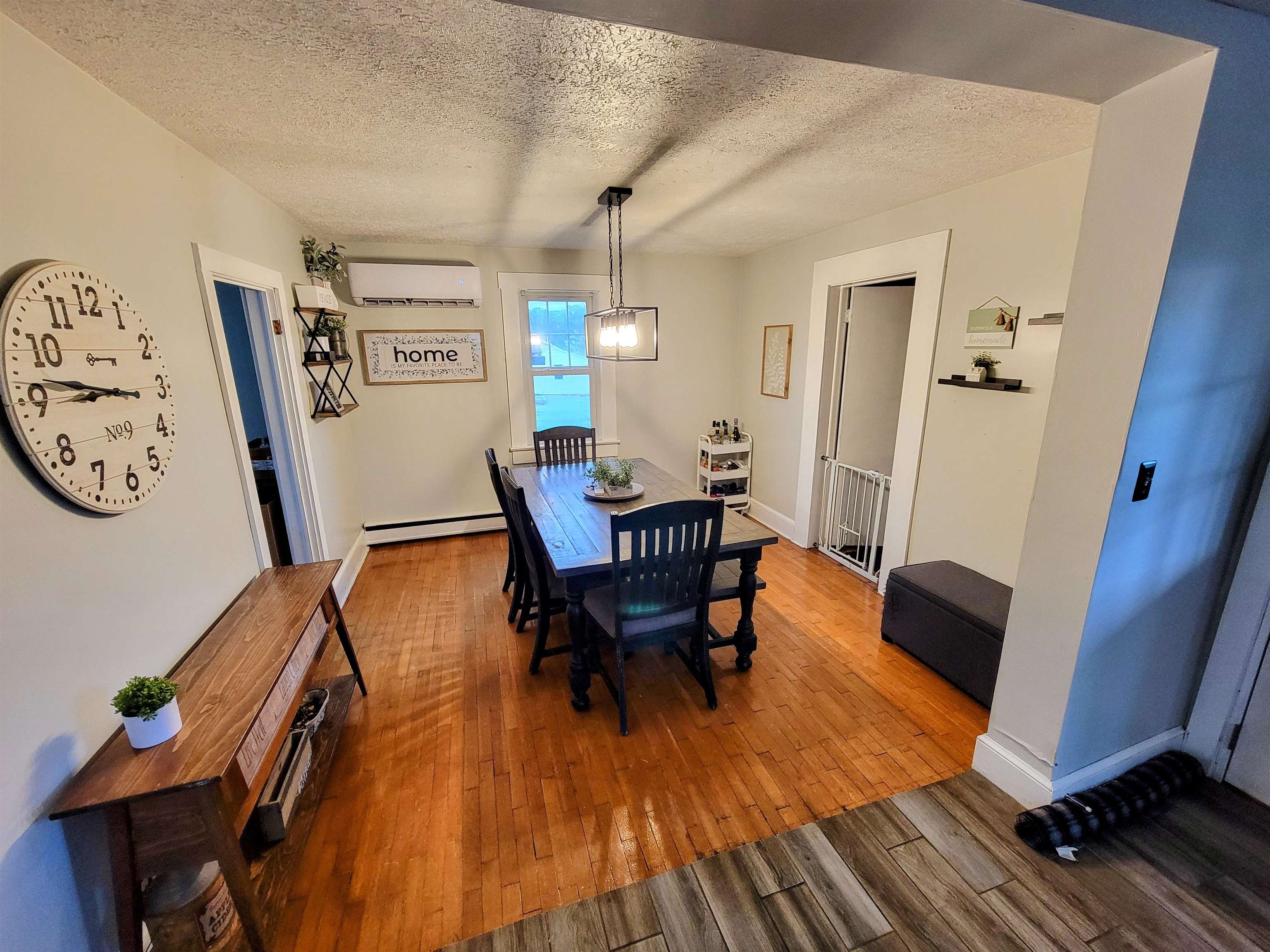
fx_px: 477
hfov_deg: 106.2
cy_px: 476
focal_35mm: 13
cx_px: 635
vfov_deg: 89.9
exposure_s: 1/60
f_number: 2.2
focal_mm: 2.2
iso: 320
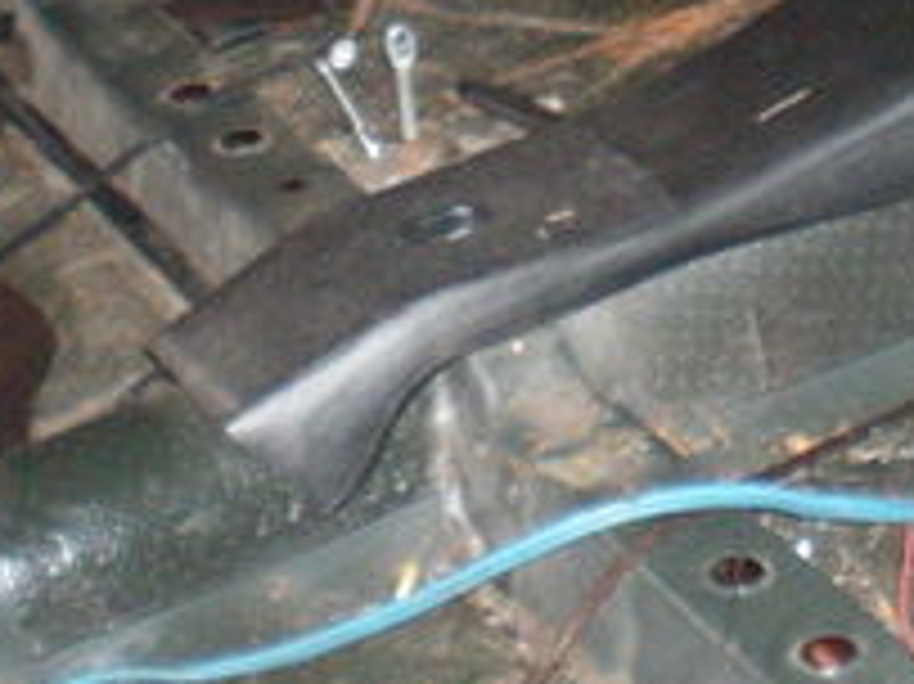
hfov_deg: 16.2
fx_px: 3167
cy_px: -184
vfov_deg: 12.0
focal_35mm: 120
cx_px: 869
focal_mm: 6.3
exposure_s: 1/60
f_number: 3.1
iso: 479
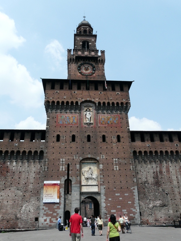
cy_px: 120
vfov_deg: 63.4
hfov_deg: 49.8
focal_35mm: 28
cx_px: 90
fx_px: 195
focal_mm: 4.6
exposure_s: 1/320
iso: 100
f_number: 5.6
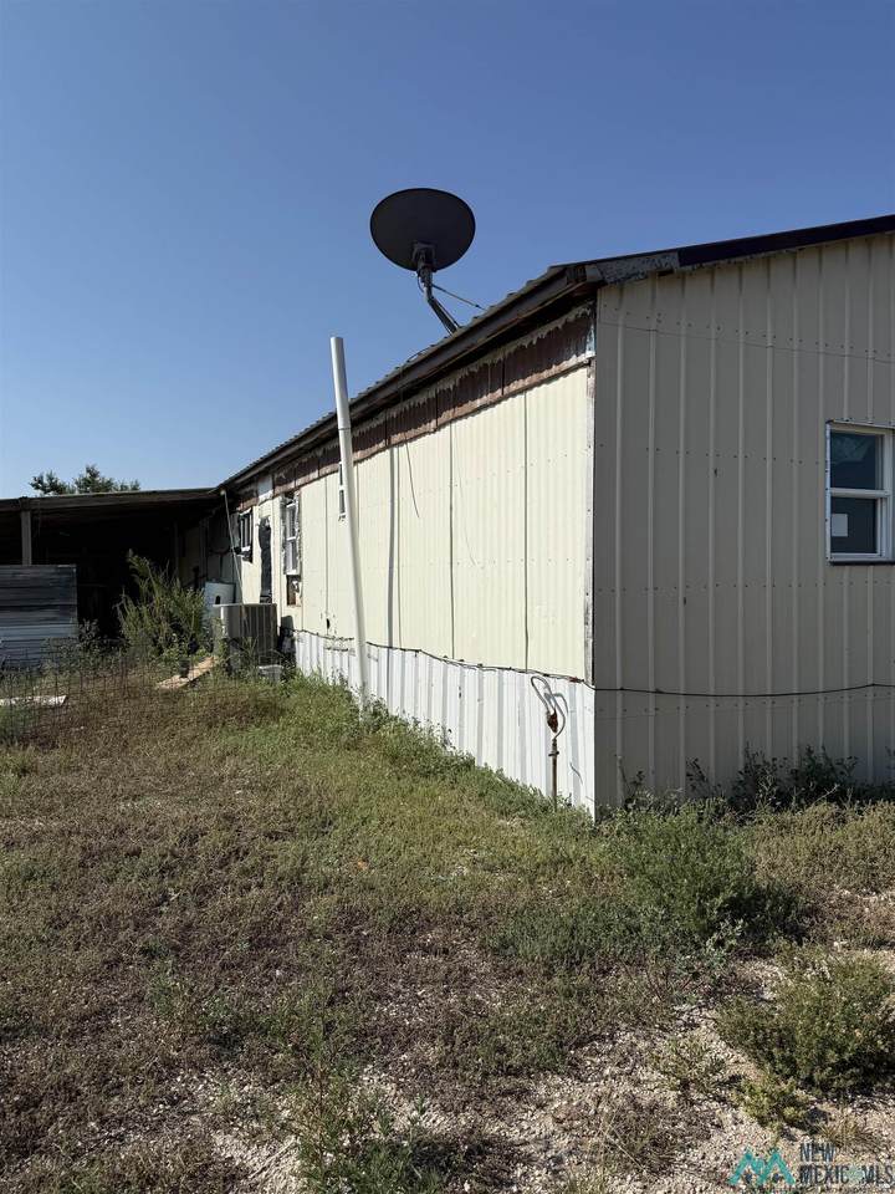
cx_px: 448
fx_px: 827
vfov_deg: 71.6
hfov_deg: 56.8
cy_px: 597
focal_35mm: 24
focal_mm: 6.76
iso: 80
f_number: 1.78
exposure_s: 1/9091
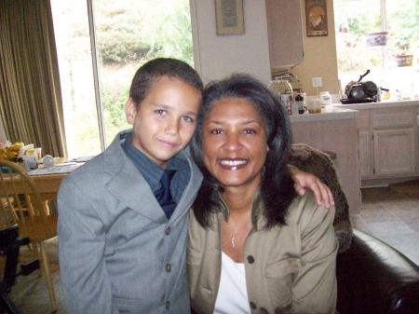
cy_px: 157
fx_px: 436
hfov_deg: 51.4
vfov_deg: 39.6
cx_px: 210
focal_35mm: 36
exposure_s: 1/128
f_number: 2.7
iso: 800
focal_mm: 6
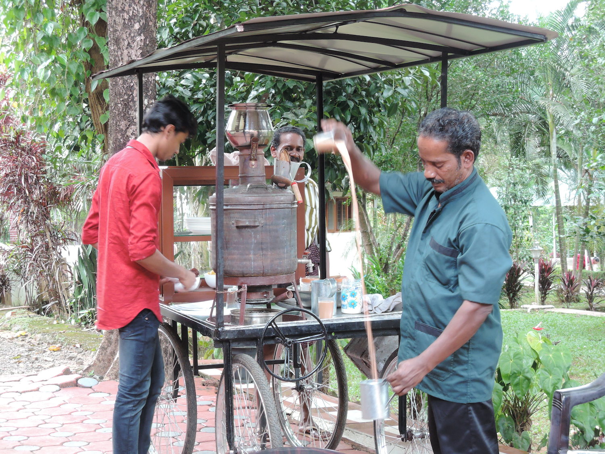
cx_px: 302
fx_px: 1171
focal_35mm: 67
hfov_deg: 29.0
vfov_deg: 21.9
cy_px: 227
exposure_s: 1/15
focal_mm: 14.3
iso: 360
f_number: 5
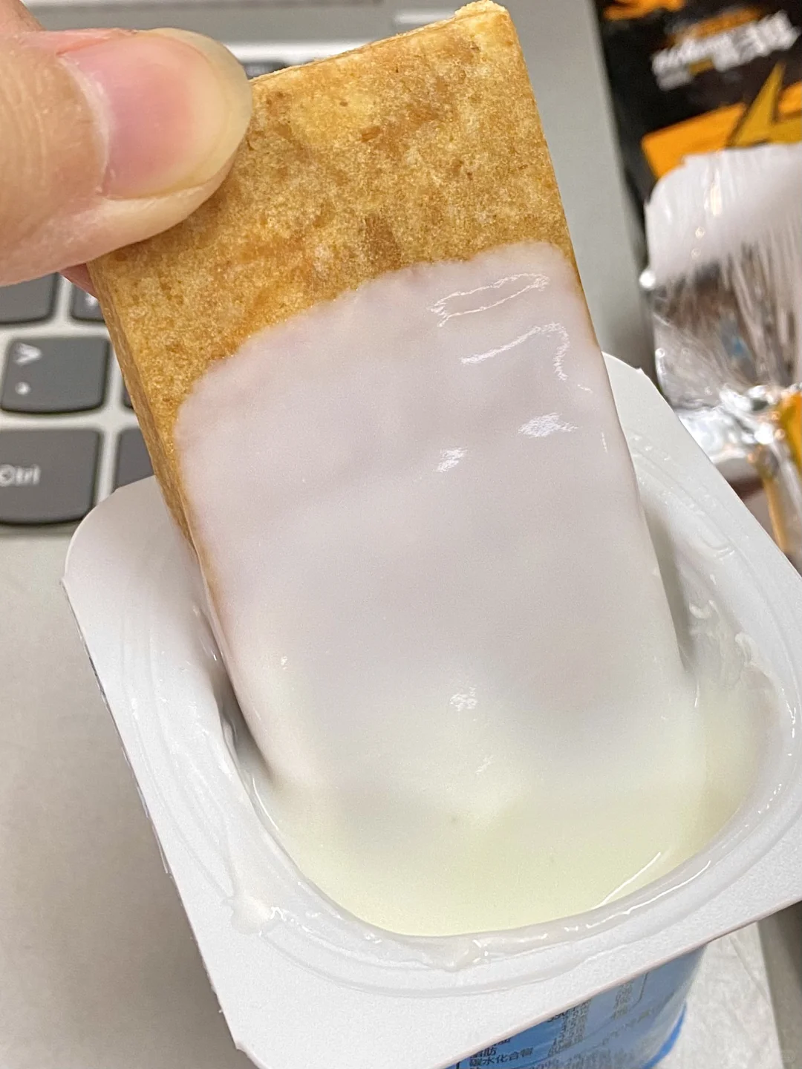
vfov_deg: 67.3
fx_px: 803
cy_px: 534
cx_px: 401
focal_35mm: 26
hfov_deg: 53.1
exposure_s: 1/50
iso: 64
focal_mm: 4.25
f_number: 1.8
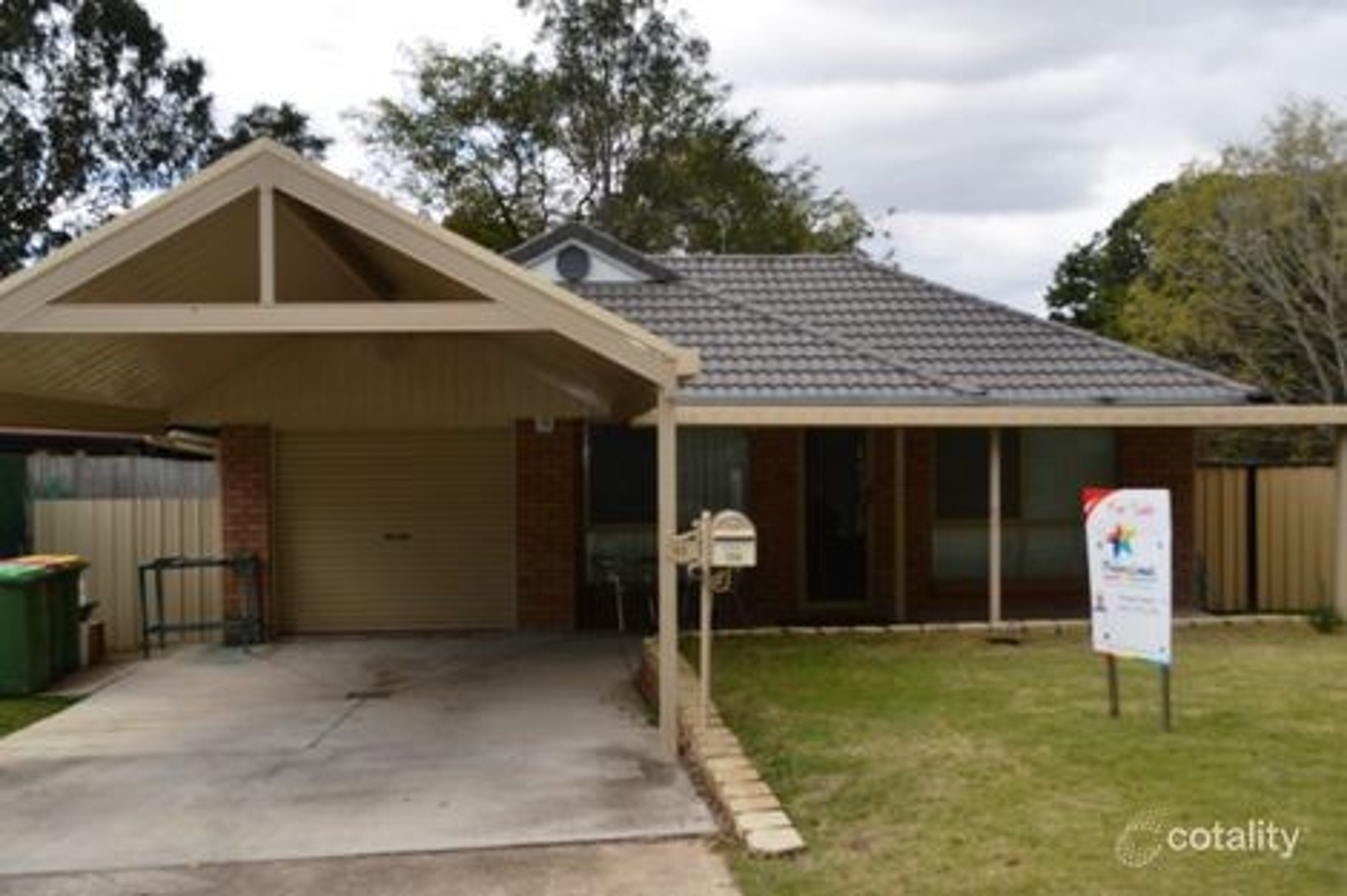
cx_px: 674
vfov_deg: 34.2
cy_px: 448
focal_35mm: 39
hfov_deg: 49.6
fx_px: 1459
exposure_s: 1/200
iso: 100
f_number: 7.1
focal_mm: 26
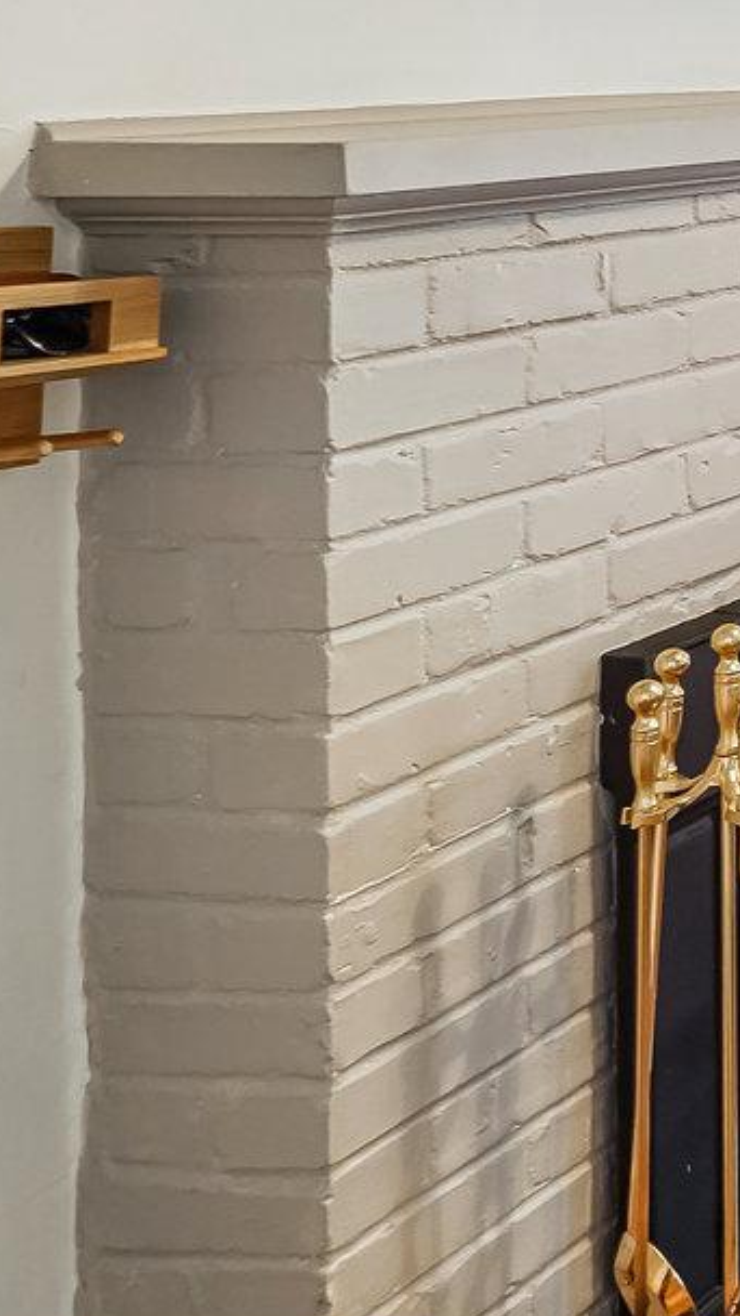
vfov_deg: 32.3
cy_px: 14
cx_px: 2166
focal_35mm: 60
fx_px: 2093
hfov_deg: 11.7
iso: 1250
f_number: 8
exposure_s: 1/50
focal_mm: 17
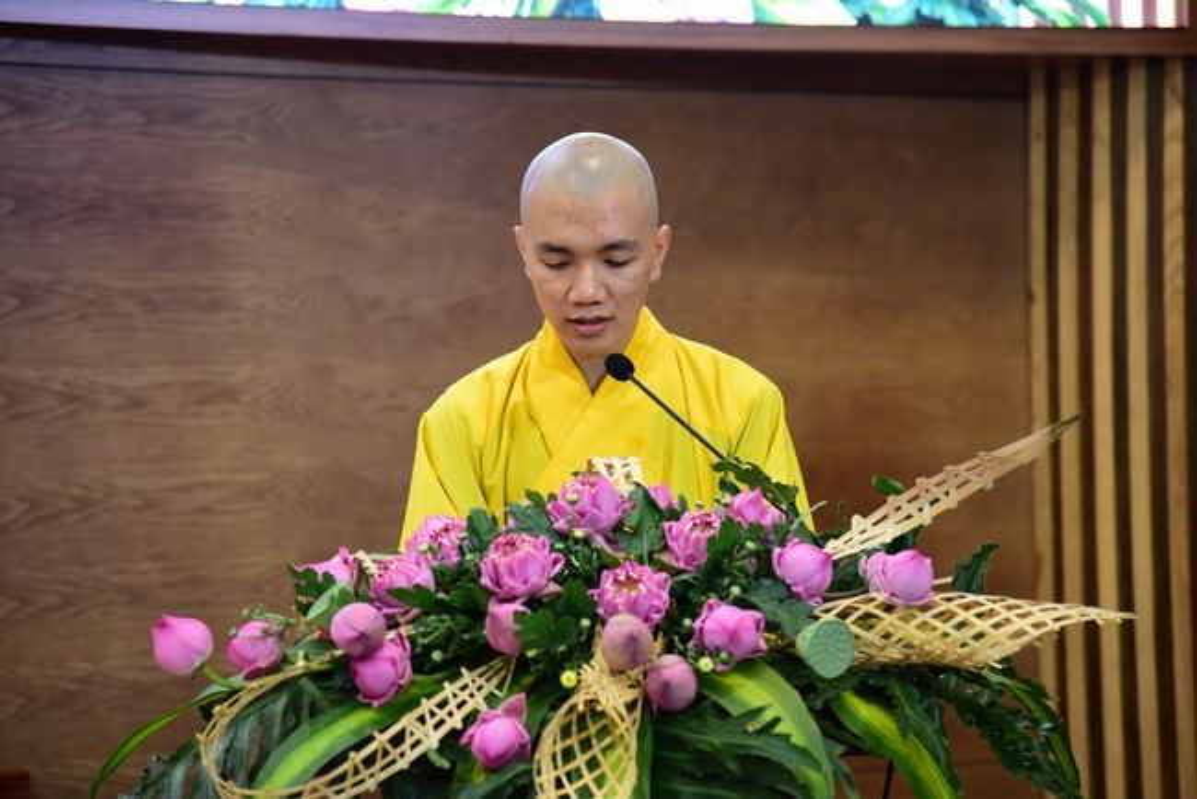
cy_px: 400
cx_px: 598
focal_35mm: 120
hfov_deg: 17.1
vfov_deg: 11.4
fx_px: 3992
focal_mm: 120
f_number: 4
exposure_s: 1/50
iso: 1600
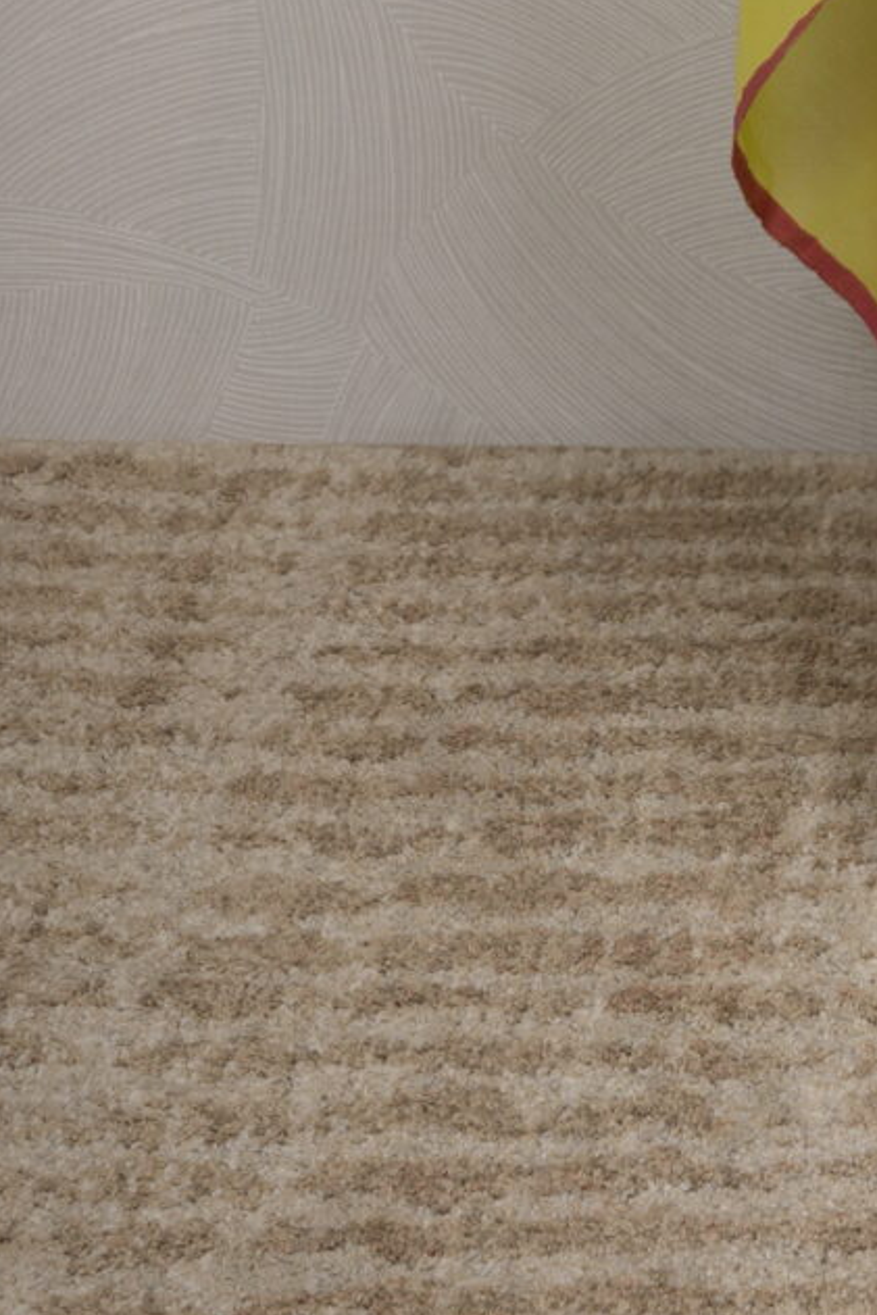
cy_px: -994
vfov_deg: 13.3
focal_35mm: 140
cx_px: 1326
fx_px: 5129
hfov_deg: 9.5
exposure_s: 1/160
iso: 125
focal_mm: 34.6
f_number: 7.1
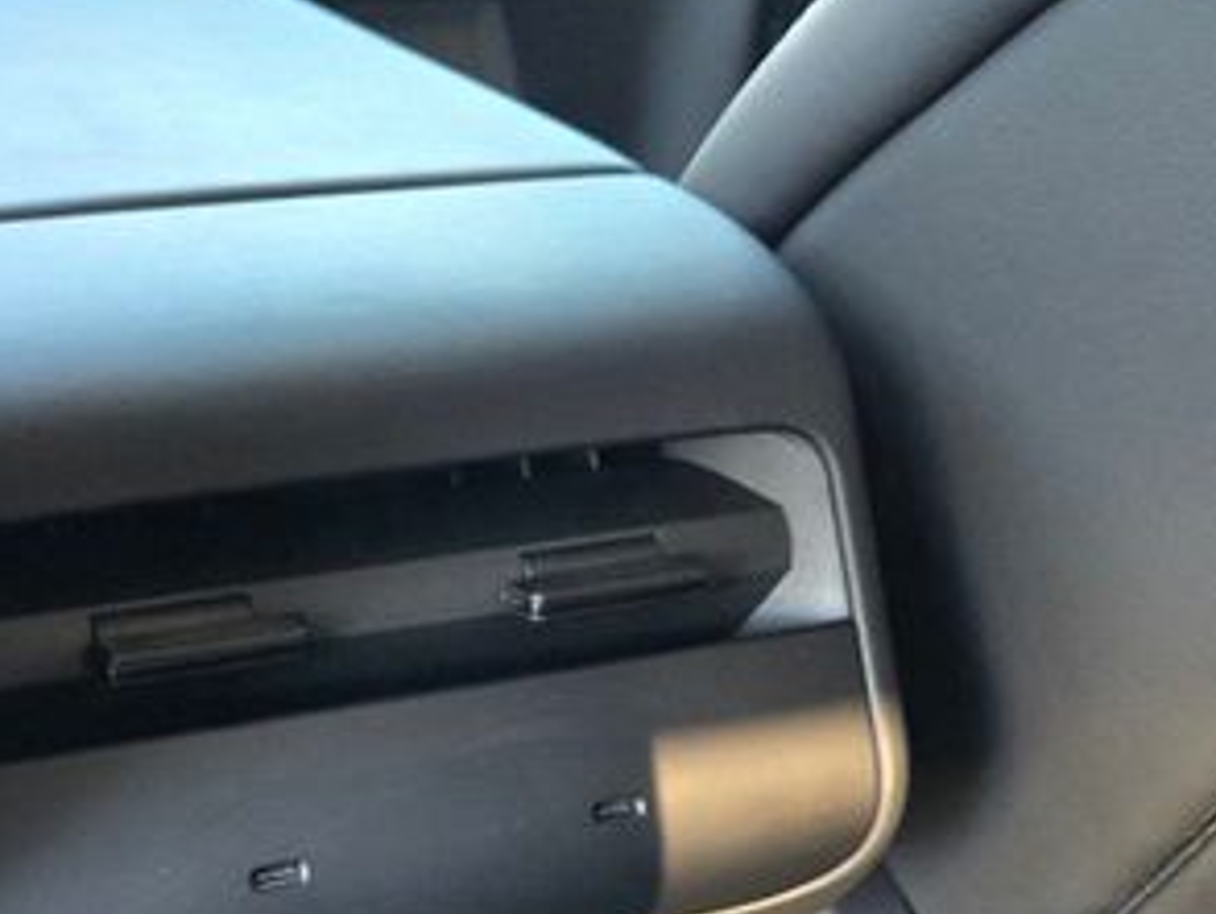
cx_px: 318
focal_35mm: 50
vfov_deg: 28.8
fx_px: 1758
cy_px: 670
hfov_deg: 37.3
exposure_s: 1/100
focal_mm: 5.4
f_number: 1.8
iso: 1600
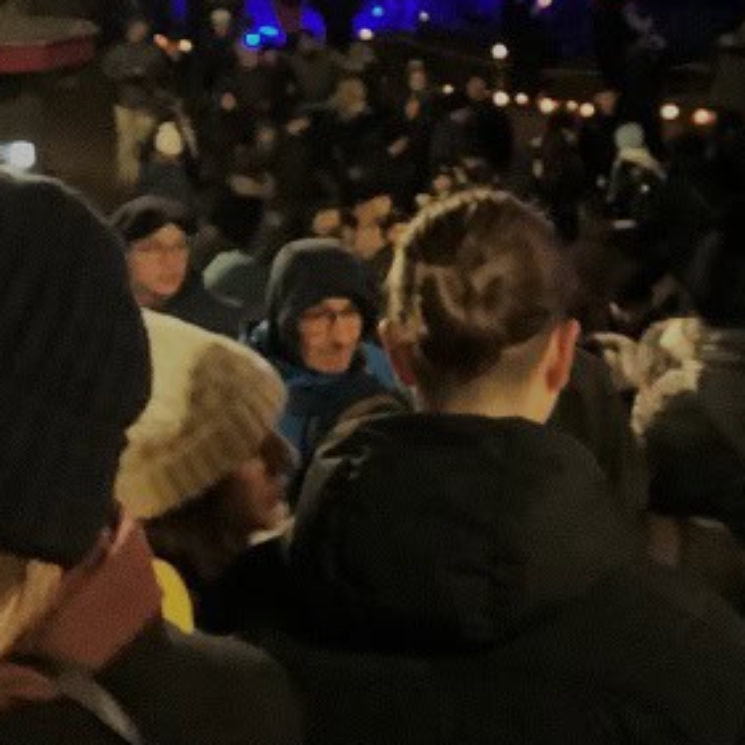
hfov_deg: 22.0
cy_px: 98
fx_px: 1899
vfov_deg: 21.8
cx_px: 551
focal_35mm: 78
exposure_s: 1/15
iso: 800
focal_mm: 3.3
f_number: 2.4
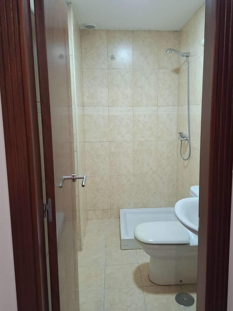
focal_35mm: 27
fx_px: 242
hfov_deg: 51.2
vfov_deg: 65.2
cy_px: 144
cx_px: 133
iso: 320
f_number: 1.8
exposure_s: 1/100
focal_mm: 5.54
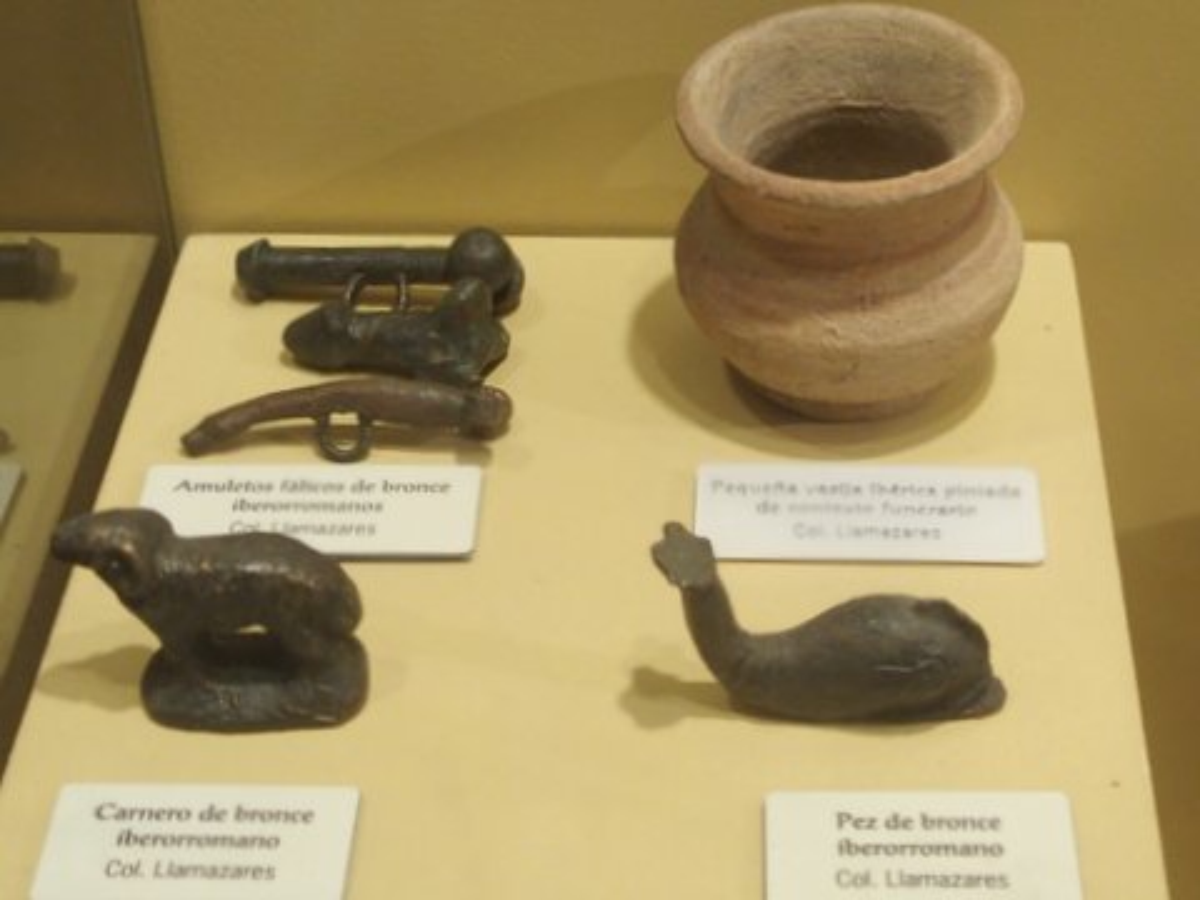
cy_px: 450
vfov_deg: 34.3
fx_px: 1456
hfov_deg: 44.8
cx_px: 600
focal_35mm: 42
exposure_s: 1/40
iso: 400
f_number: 2.8
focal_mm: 9
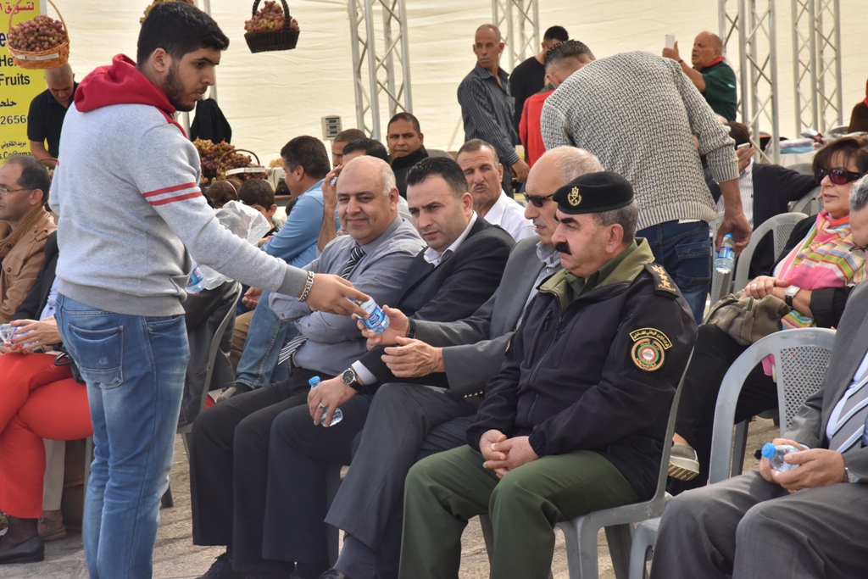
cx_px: 434
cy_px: 290
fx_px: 2652
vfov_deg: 12.5
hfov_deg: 18.6
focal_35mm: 110
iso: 1600
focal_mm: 110
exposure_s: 1/800
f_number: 14
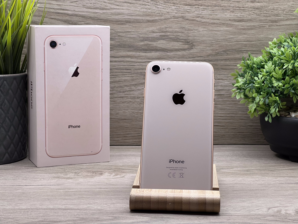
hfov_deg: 25.3
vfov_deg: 19.1
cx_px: 149
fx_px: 663
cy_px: 112
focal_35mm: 77
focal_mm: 9
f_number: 2.8
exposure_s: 1/100
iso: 64
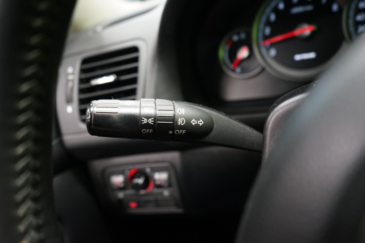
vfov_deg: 46.4
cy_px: 122
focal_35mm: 28
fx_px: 284
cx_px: 182
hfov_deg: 65.5
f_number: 3.5
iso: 3200
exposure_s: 1/60
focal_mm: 28
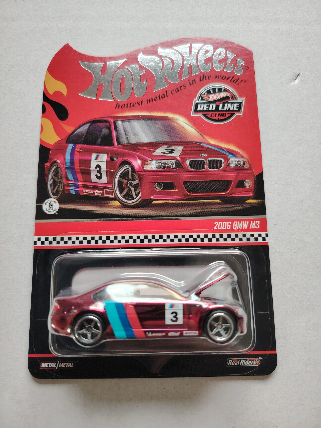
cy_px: 214
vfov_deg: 71.6
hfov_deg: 56.8
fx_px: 297
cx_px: 160
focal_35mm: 24
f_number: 1.75
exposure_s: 1/100
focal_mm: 5.25
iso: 1875
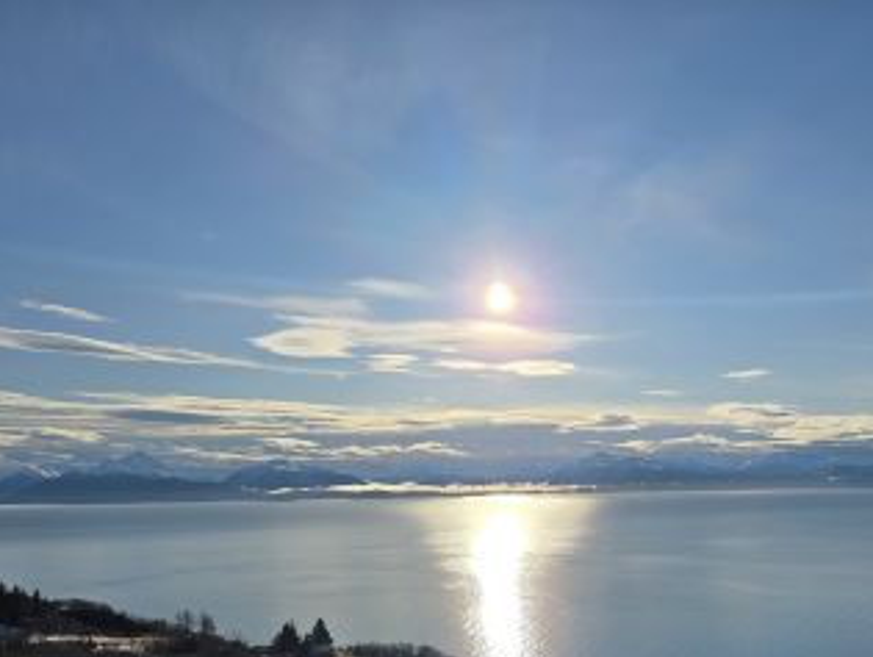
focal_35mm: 35
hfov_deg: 52.2
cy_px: 496
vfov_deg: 39.6
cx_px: 529
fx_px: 884
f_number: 1.7
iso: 16
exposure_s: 1/7944
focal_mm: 6.25
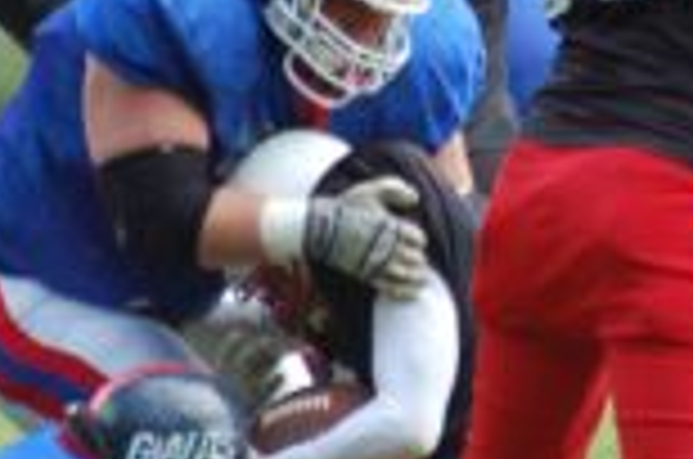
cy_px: 184
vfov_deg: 1.0
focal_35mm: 1322
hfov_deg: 1.6
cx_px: 484
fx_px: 25396
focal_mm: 300
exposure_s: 1/500
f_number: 5.6
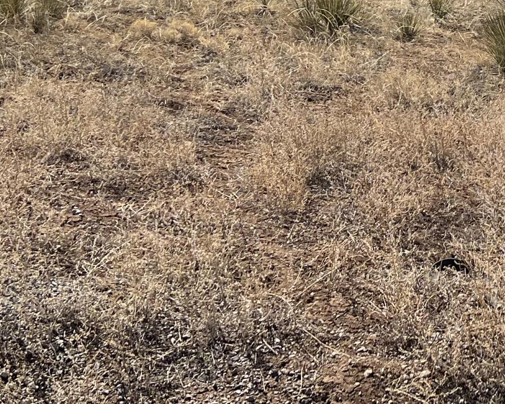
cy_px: -29
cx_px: 584
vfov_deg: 17.5
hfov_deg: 21.1
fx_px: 1271
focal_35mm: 85
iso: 50
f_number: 1.5
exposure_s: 1/6579
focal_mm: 5.7
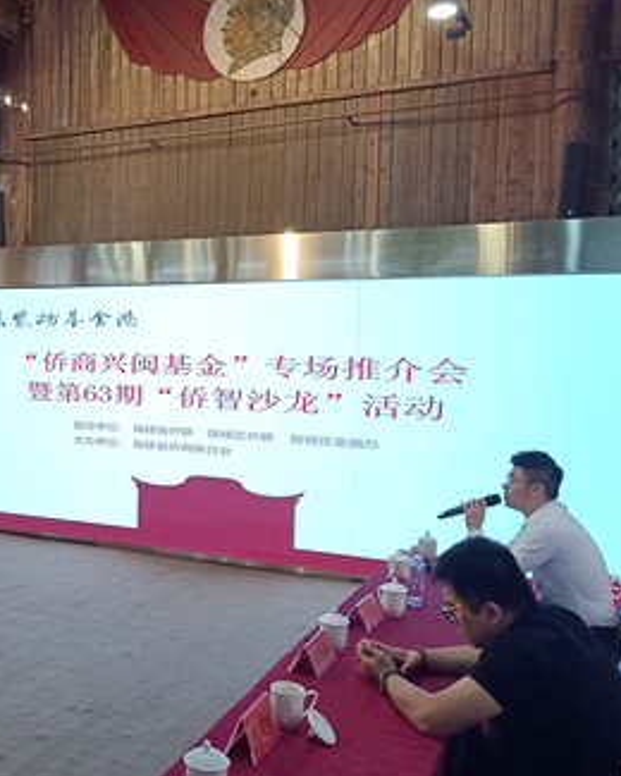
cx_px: 117
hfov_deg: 36.8
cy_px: 383
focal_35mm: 39
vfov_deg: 46.8
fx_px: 896
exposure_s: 1/50
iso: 320
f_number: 1.8
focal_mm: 4.65
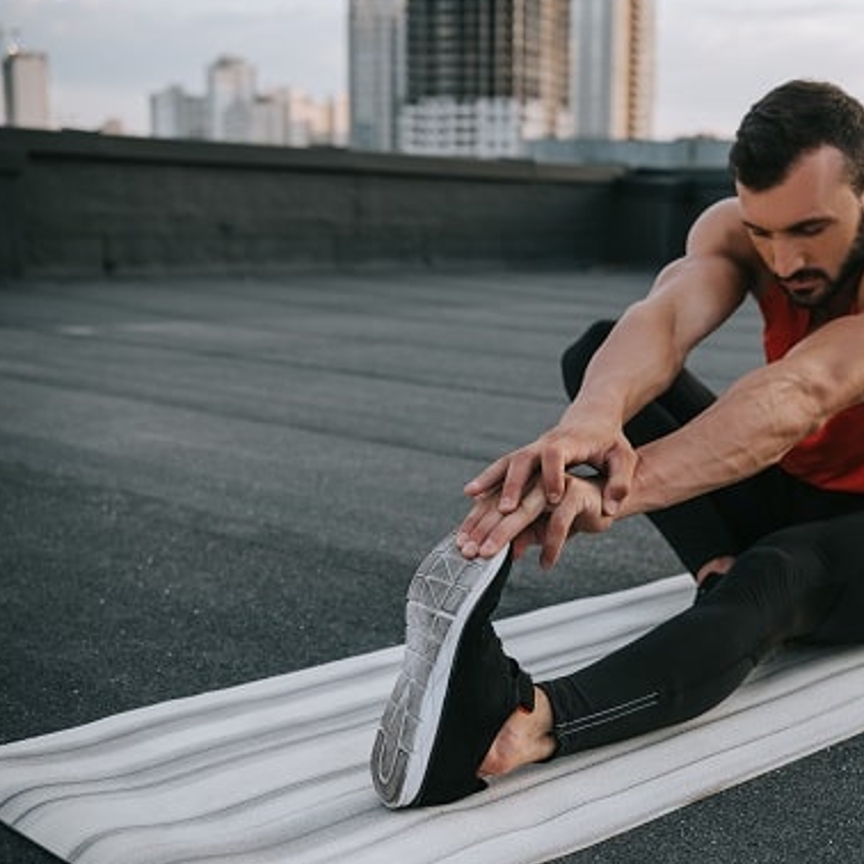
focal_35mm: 54
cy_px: 423
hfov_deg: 31.1
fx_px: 1525
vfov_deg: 31.6
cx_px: 638
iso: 125
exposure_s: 1/200
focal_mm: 40
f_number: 3.5
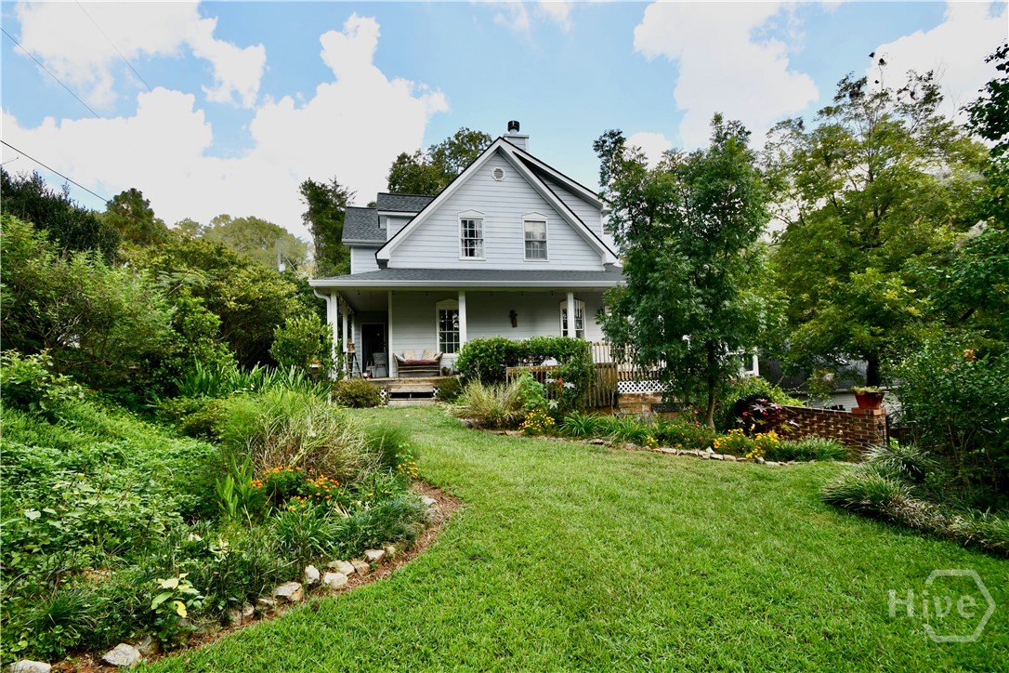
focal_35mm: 15
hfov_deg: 100.4
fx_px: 420
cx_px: 504
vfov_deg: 77.3
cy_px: 336
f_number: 6.3
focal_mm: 10
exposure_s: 1/160
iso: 100
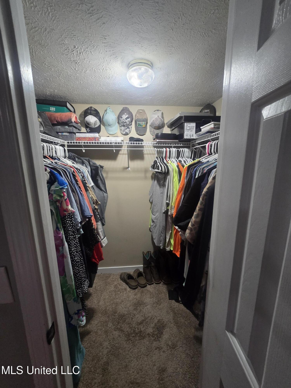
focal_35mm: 13
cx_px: 146
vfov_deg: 106.2
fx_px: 146
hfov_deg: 89.9
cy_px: 194
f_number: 2.2
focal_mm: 2.2
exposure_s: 1/60
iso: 250
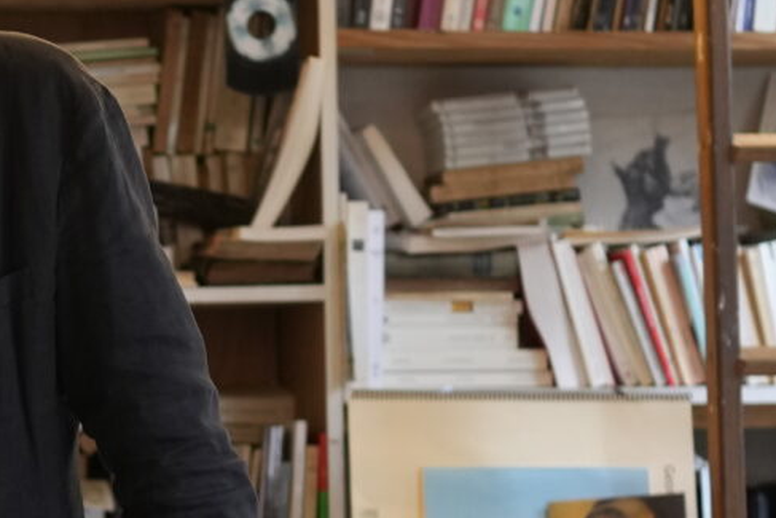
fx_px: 3967
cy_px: 463
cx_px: -159
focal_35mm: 184
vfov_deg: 7.4
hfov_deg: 11.0
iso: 800
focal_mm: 35
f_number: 1.4
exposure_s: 1/125
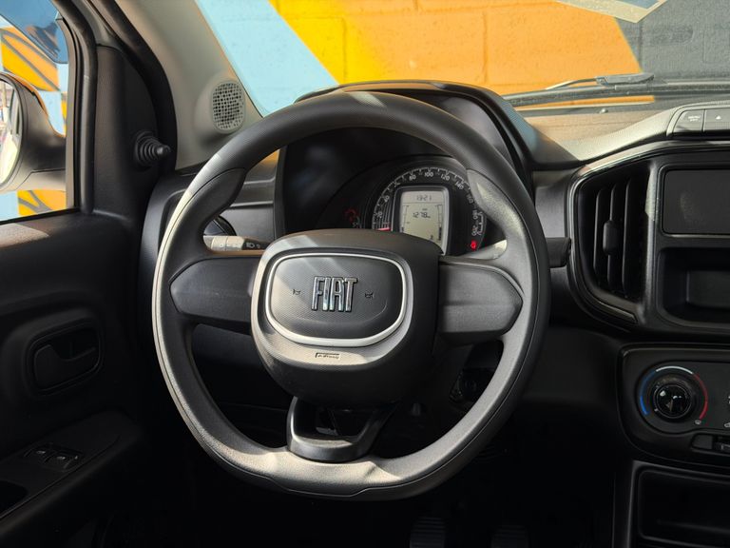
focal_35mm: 48
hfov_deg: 39.7
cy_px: 274
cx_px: 365
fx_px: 1012
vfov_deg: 30.3
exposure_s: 1/174
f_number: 1.78
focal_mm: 6.76
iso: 64
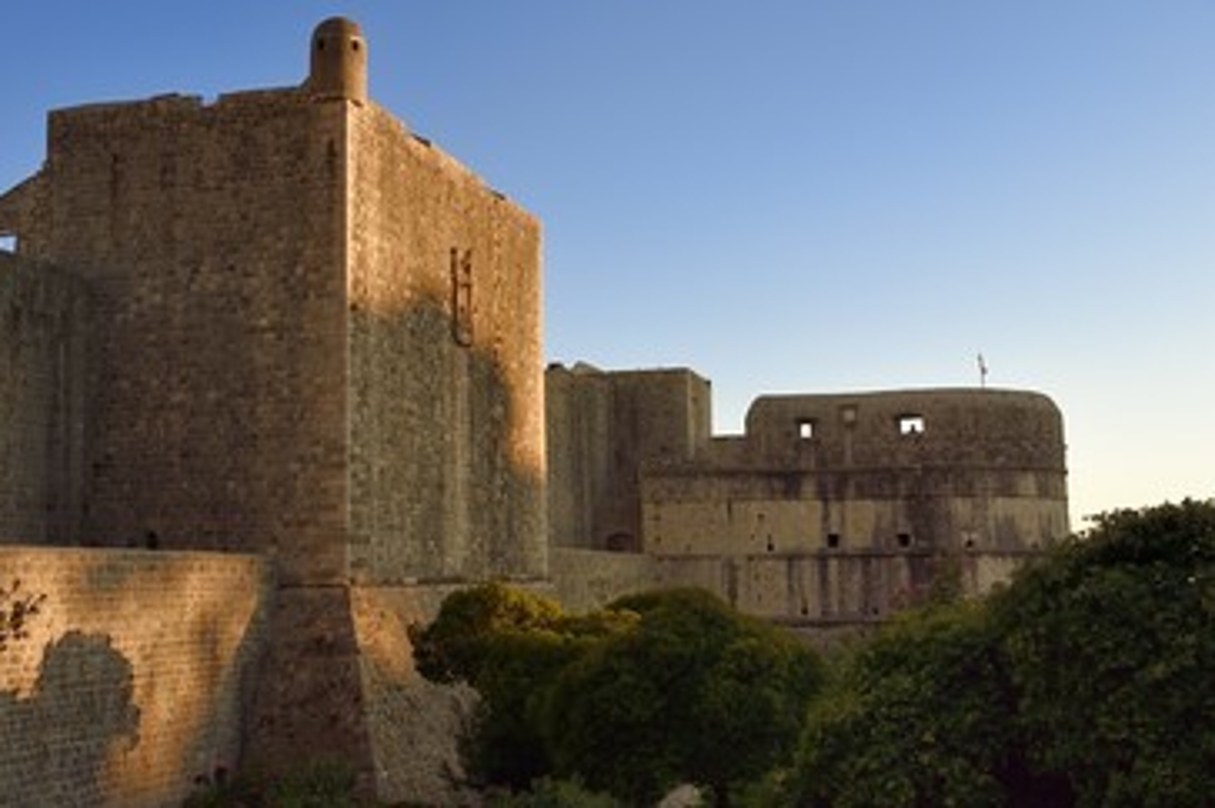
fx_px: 1484
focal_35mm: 44
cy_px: 384
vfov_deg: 30.5
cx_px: 516
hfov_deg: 44.4
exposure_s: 1/320
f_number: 7.1
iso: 200
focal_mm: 38
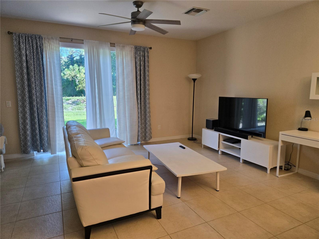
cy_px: 120
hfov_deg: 73.9
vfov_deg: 58.9
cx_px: 160
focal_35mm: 23
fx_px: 212
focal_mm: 5.4
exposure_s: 1/120
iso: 200
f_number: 1.8
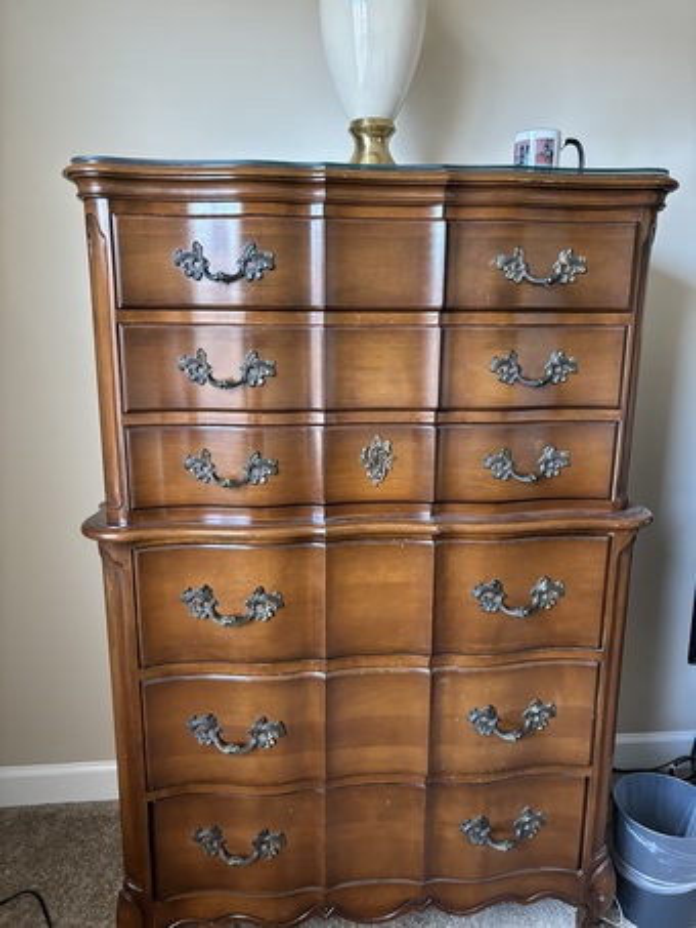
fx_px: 697
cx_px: 348
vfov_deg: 67.3
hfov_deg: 53.1
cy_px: 464
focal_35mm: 26
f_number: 1.6
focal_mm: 5.96
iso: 400
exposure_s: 1/60
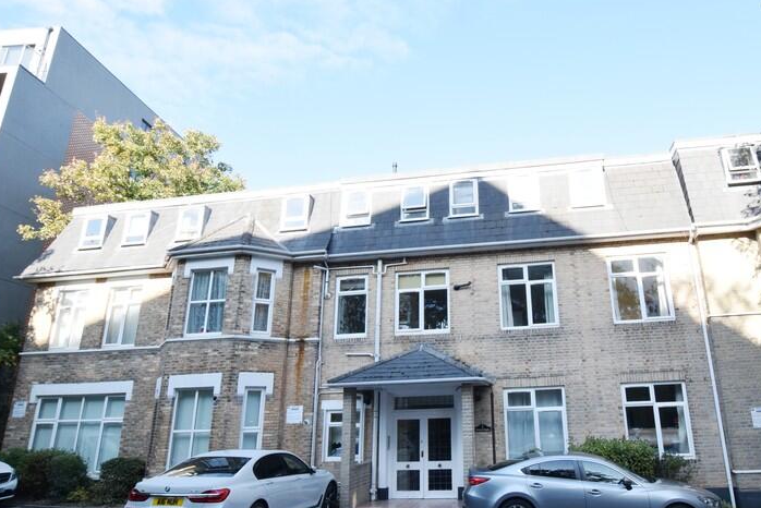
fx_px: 465
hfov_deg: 77.1
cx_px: 479
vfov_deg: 57.3
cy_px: 261
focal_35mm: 22
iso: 800
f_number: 9
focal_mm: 10
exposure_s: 1/320
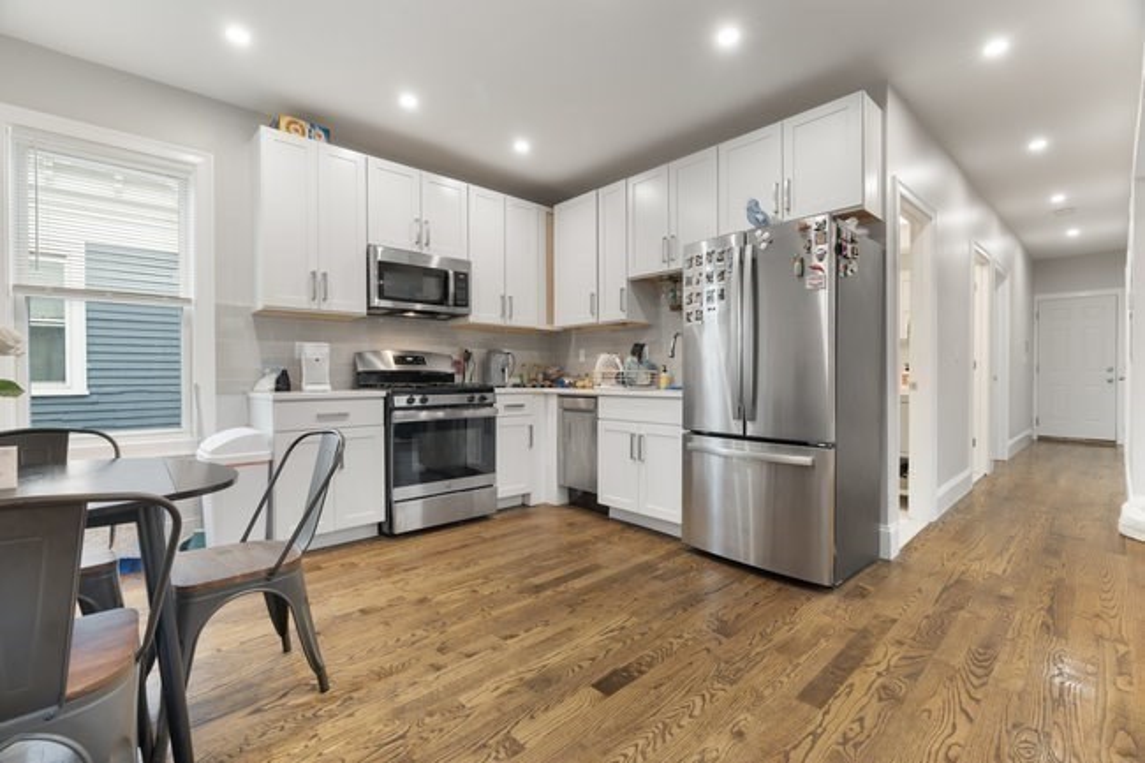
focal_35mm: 16
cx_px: 572
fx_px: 509
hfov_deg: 96.8
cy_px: 382
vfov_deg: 73.7
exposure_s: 2
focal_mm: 16
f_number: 8
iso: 200
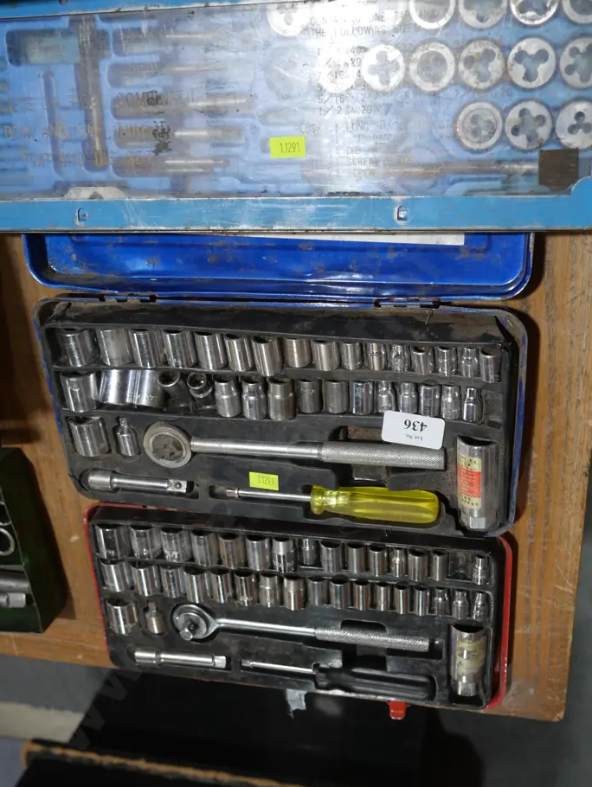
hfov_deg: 39.7
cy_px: 394
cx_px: 327
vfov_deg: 51.3
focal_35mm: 36
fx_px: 820
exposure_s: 1/60
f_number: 3.6
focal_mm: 16
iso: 200
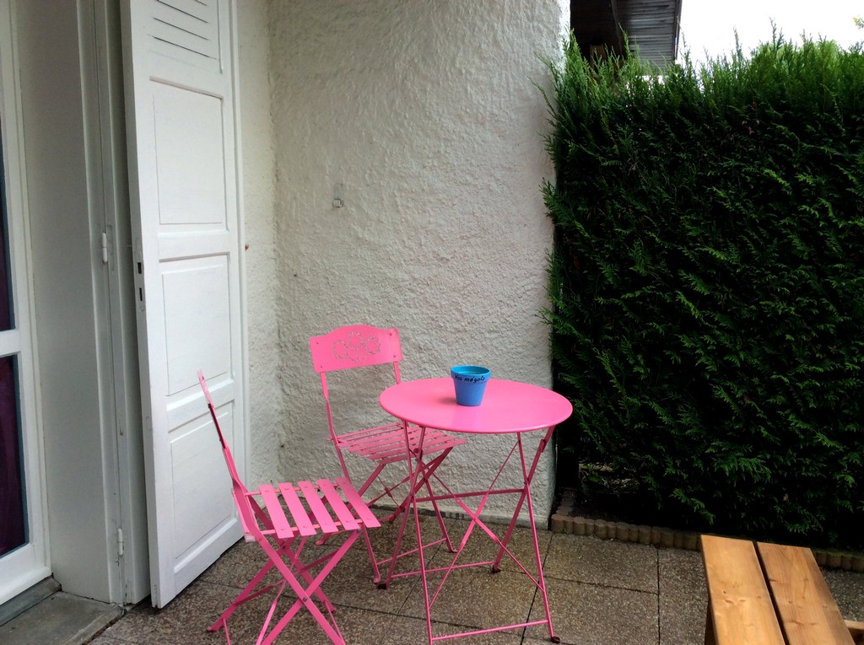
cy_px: 322
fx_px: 798
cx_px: 432
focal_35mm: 32
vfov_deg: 44.1
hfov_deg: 56.9
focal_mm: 3.3
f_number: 2.4
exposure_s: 1/279
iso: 32
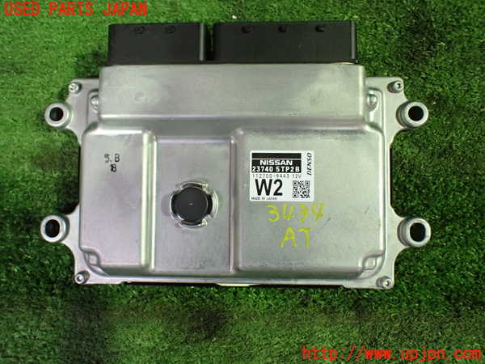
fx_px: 420
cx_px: 242
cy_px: 182
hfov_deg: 60.0
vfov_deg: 46.8
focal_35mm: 30
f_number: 2.3
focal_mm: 5.4
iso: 800
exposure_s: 1/50
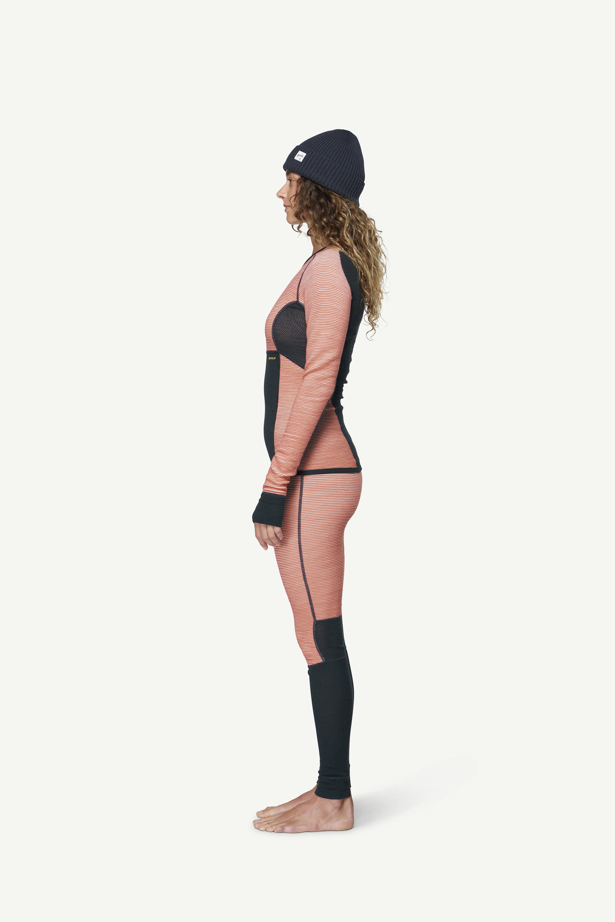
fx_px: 1794
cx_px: 308
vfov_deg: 28.8
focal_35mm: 70
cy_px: 461
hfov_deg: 19.5
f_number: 5.6
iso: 100
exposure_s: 1/50
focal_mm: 70
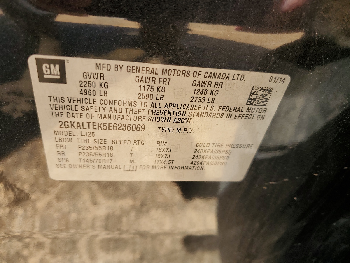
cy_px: 132
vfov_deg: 53.1
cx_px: 175
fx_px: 263
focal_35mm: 26
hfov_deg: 67.3
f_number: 1.5
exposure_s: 1/233
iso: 50
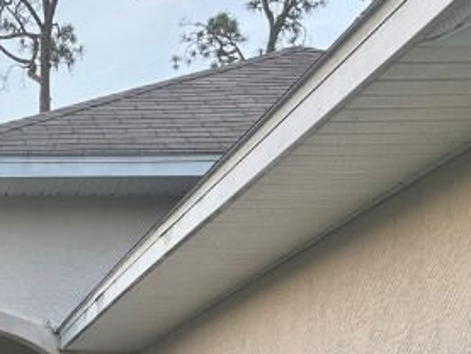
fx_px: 1307
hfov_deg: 18.4
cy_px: 509
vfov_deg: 14.5
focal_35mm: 96
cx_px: -213
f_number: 1.6
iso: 50
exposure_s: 1/159
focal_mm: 5.96
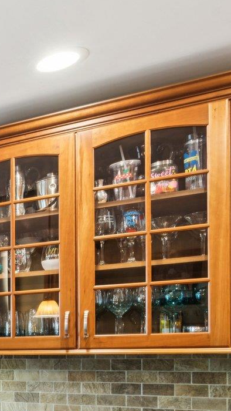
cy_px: 378
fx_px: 533
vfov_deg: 38.8
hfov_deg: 14.5
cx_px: -337
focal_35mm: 49
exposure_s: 1/4
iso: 160
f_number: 9
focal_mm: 16
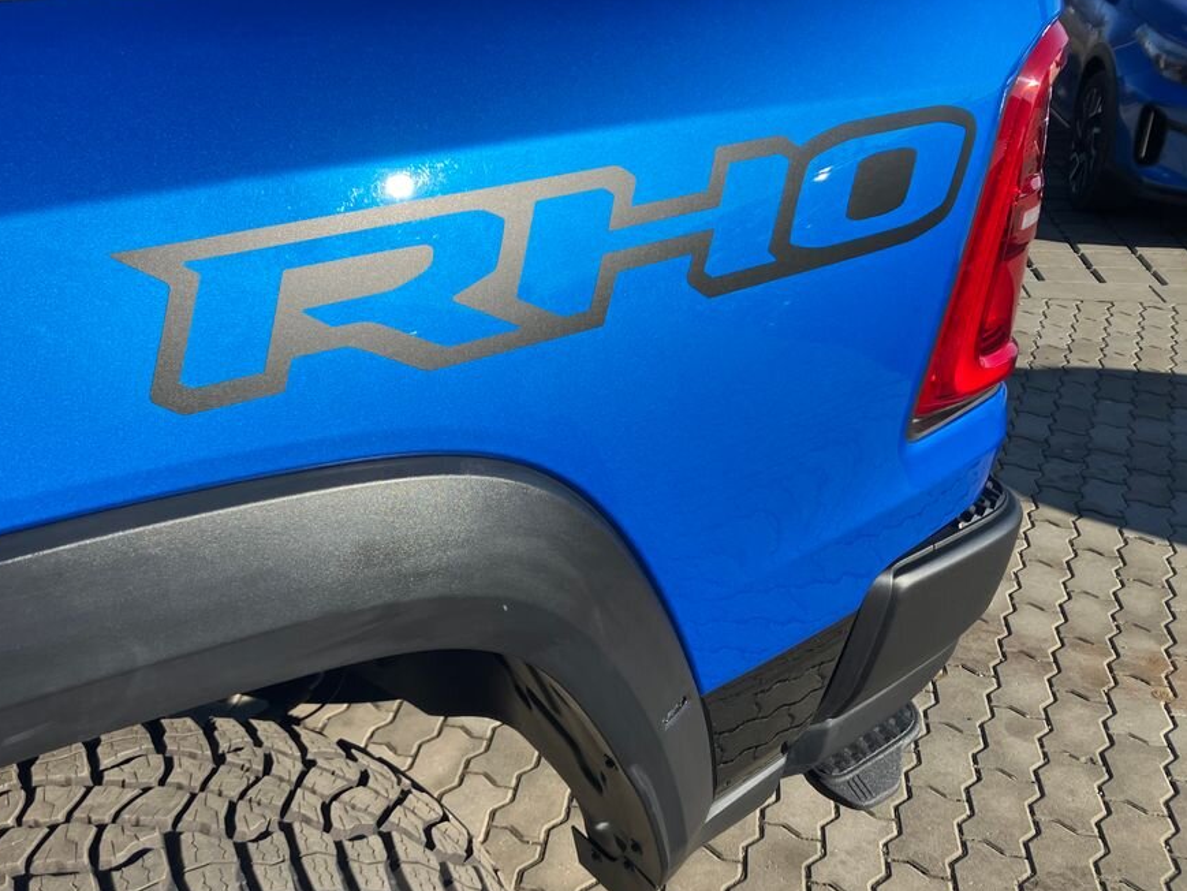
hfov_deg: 55.1
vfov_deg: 42.8
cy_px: 512
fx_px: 1132
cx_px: 504
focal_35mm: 33
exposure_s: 1/1517
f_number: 1.8
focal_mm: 3.99
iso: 32
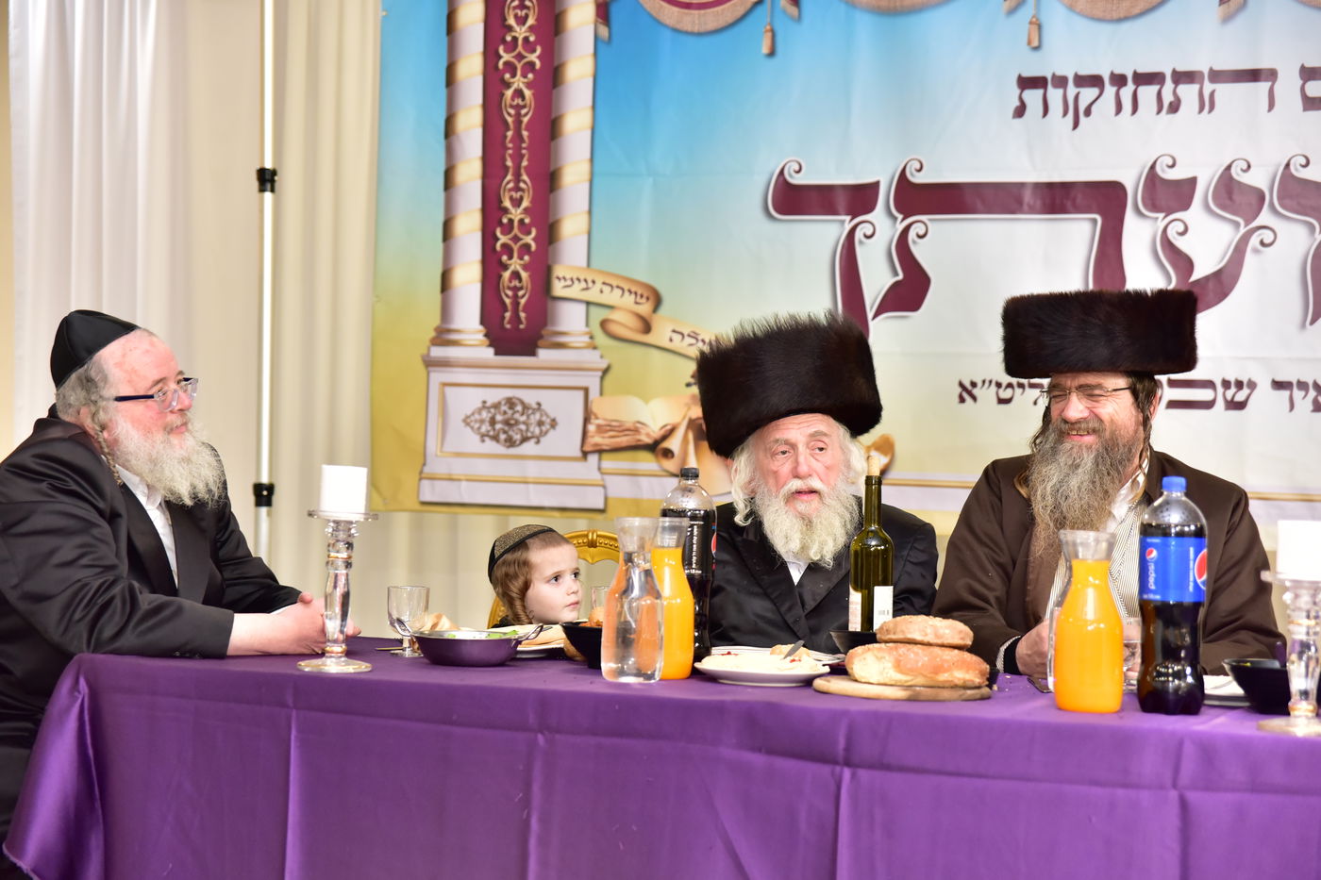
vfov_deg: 20.9
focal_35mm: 65
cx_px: 660
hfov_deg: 31.0
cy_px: 440
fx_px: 2385
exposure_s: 1/250
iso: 1600
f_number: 3.5
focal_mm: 65
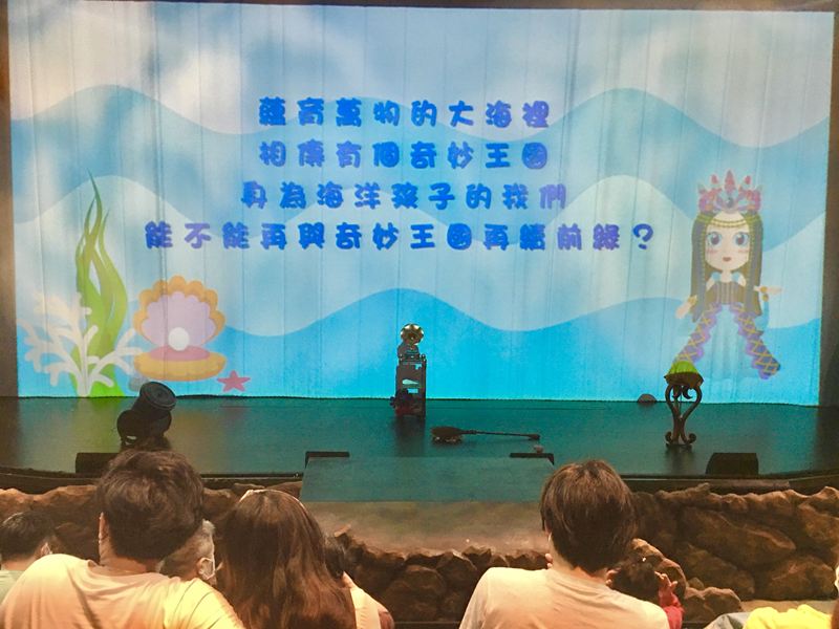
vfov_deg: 48.2
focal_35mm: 29
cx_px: 420
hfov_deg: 61.7
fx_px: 703
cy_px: 314
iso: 100
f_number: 2.2
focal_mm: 4.15
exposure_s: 1/8
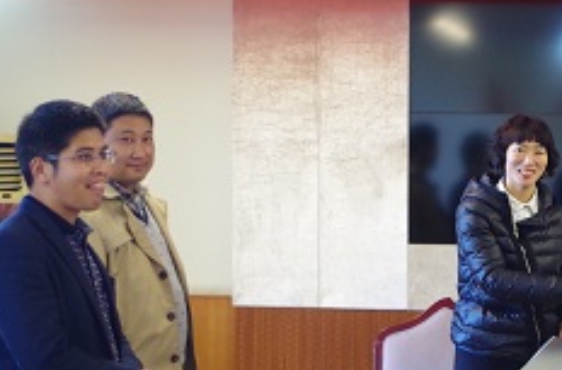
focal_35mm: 86
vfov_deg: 15.8
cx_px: 623
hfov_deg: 22.4
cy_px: 227
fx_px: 1338
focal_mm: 24.38
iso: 1600
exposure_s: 1/15
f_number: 4
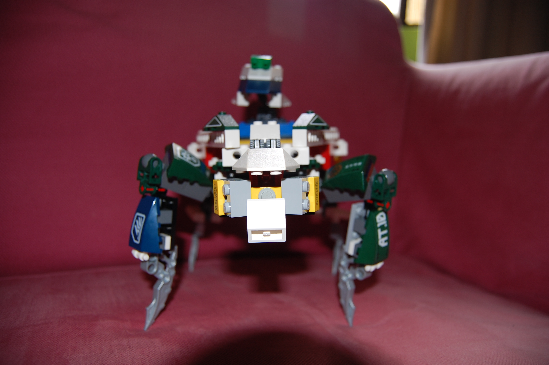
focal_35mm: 27
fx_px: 411
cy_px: 182
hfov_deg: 67.4
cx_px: 274
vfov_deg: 47.8
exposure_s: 1/60
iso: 200
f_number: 3.5
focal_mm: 18
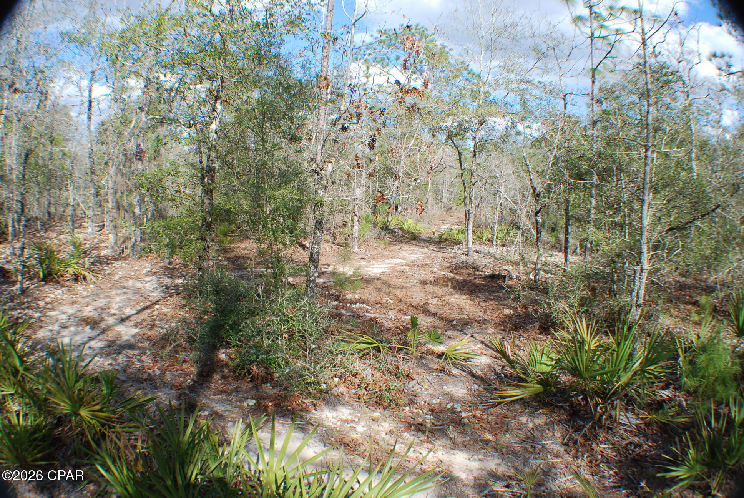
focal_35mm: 36
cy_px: 249
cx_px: 372
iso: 250
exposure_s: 1/250
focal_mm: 24
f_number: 8
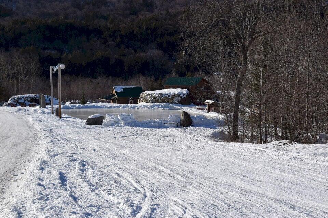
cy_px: 109
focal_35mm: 54
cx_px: 164
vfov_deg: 25.1
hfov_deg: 36.9
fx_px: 492
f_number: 13
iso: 200
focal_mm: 36
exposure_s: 1/640
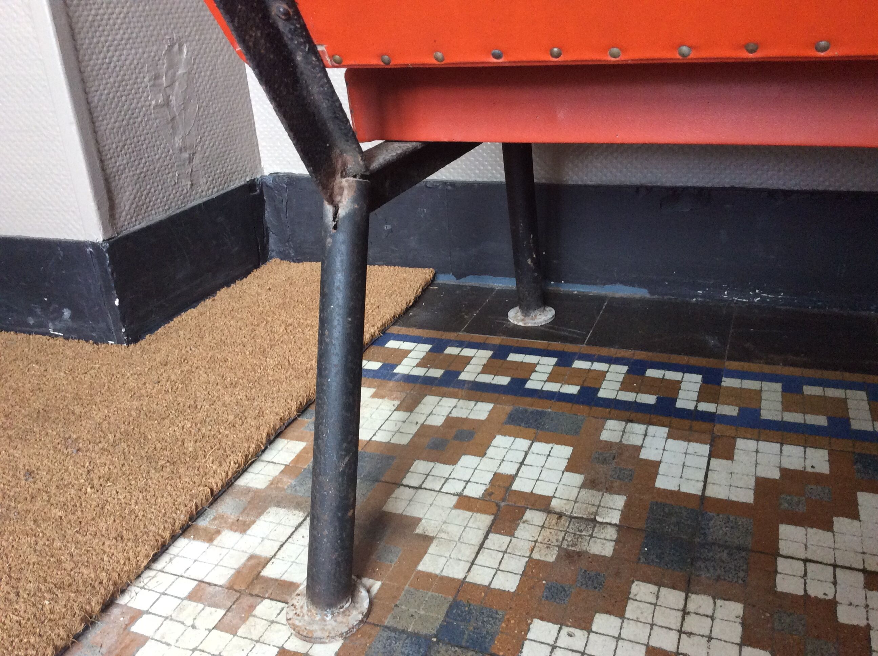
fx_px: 810
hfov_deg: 56.9
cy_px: 328
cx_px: 439
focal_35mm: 32
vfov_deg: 44.1
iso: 125
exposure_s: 1/25
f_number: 2.4
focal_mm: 3.3
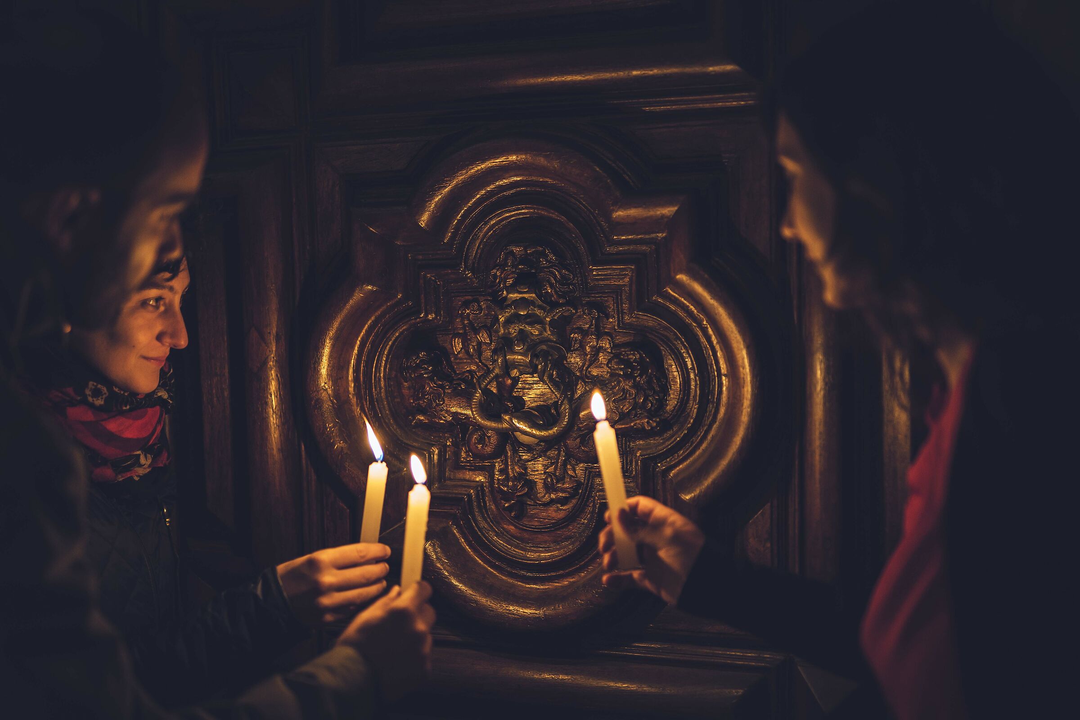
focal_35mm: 50
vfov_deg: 27.0
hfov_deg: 39.6
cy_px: 360
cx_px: 540
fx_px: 1500
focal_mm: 50
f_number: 1.4
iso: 1600
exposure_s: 1/125
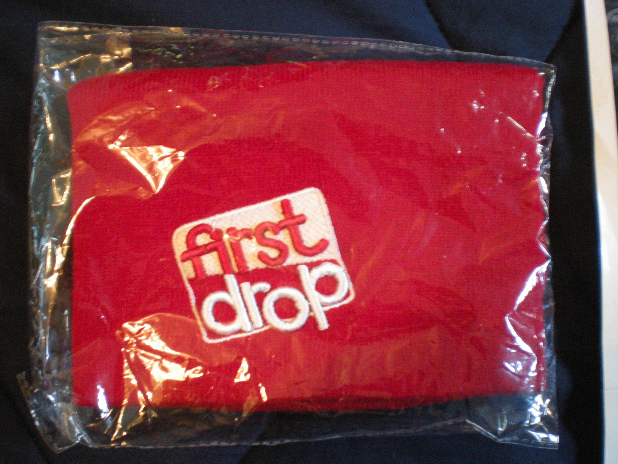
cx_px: 309
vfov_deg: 37.7
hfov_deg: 49.0
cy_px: 232
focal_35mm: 38
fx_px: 678
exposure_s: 1/8.9
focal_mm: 6.3
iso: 400
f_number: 3.1
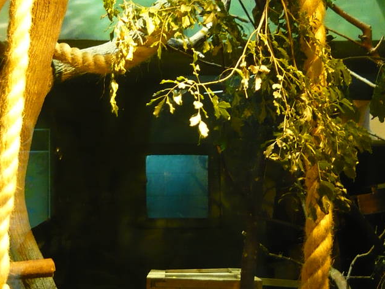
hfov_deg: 22.8
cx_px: 56
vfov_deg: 17.4
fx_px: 934
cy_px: 58
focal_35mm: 84
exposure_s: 1/30
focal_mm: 5.5
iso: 320
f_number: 2.8
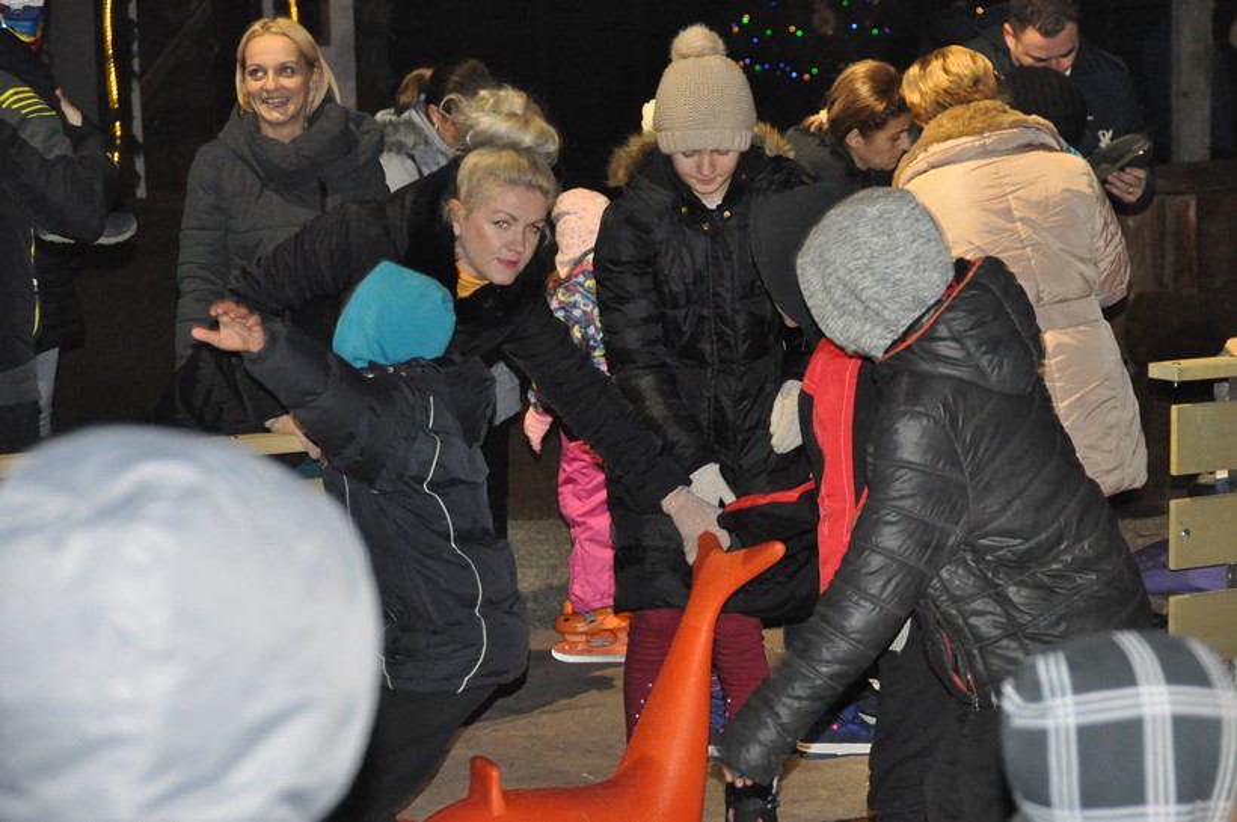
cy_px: 411
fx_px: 3604
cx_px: 618
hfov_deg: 19.5
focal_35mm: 105
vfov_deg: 13.0
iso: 3200
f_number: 5
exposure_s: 1/125
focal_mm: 70
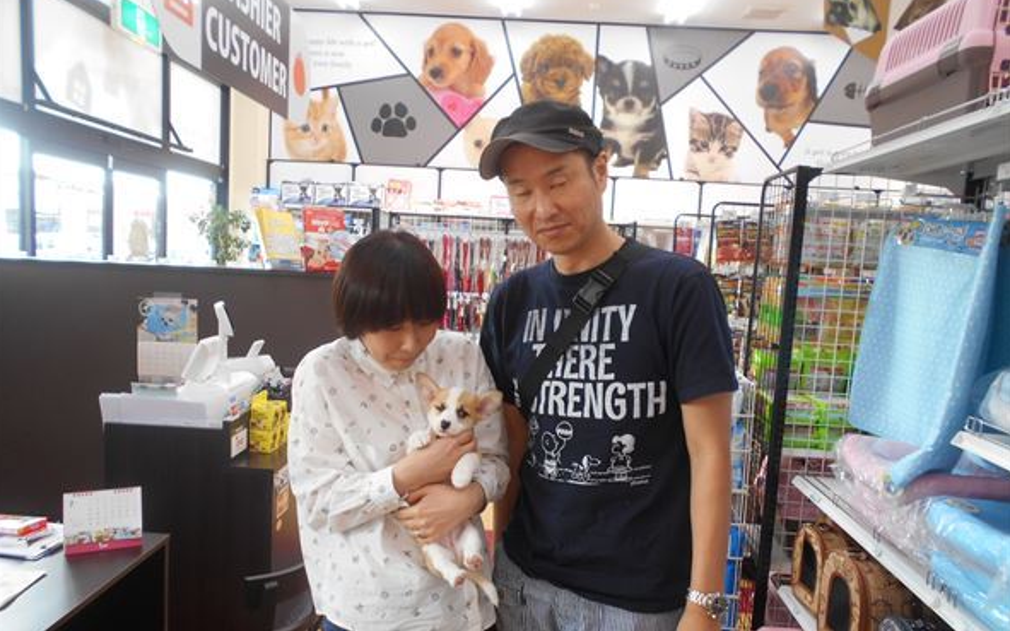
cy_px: 361
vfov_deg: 44.4
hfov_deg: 66.5
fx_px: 771
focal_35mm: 28
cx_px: 502
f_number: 3.2
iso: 110
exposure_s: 1/30
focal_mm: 4.6
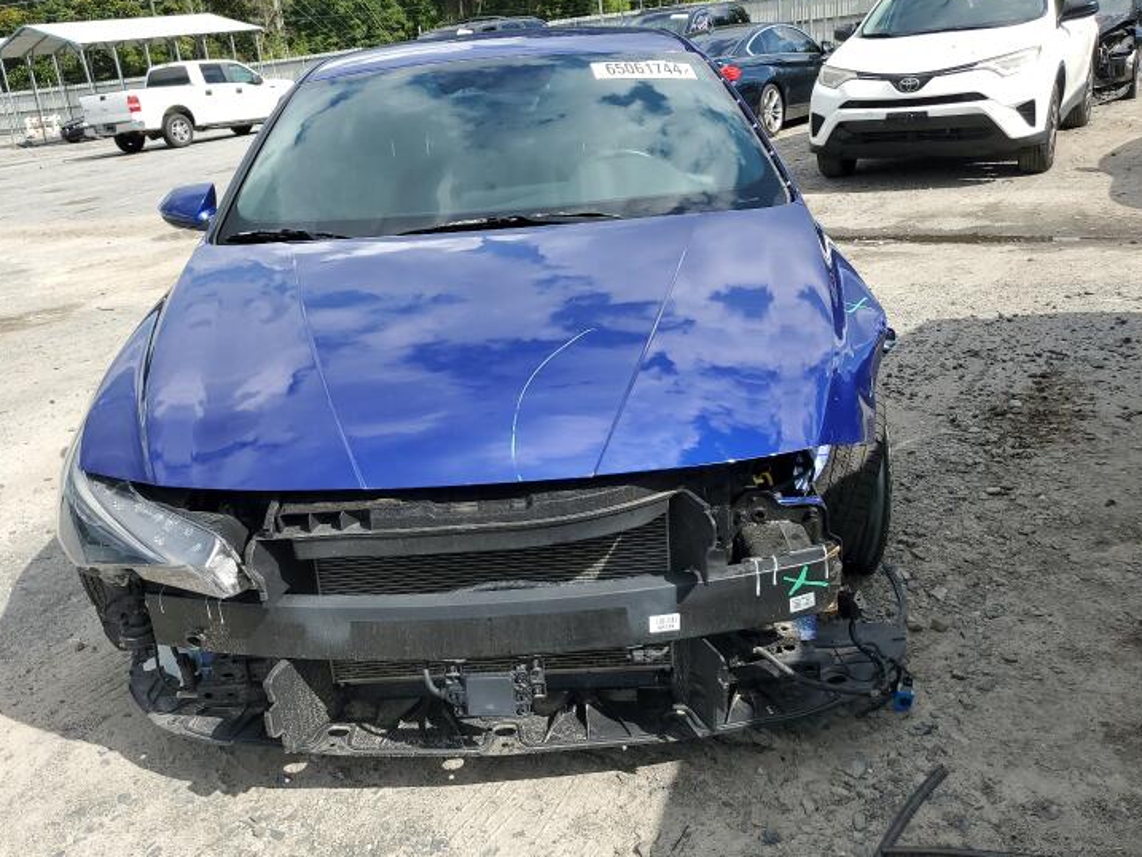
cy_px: 405
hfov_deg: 61.6
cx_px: 524
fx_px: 957
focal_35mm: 29
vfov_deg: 48.2
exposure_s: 1/2000
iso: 50
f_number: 1.5
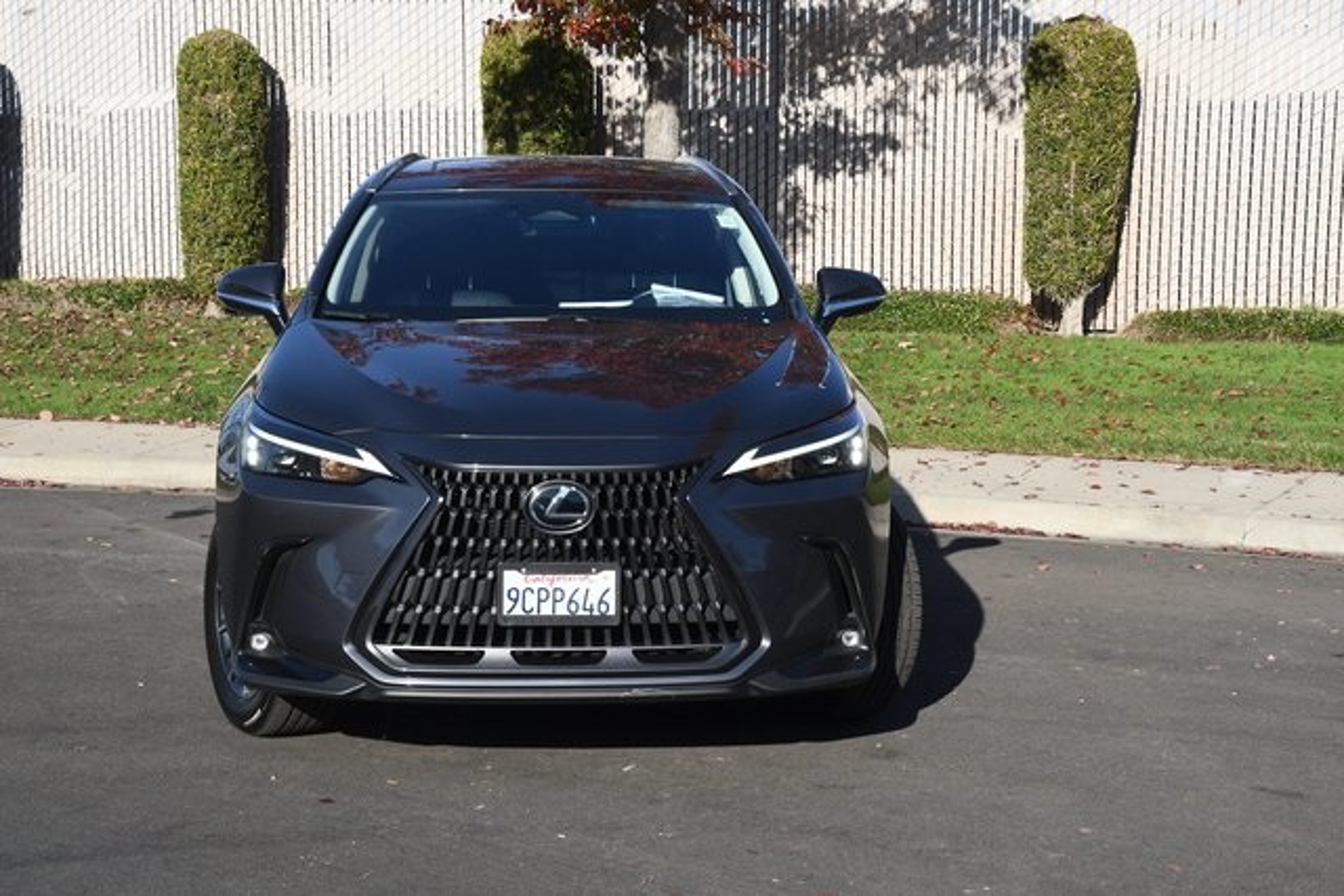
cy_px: 448
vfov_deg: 20.6
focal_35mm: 66
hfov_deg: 30.5
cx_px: 672
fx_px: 2464
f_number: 14
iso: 1250
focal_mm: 44
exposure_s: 1/800
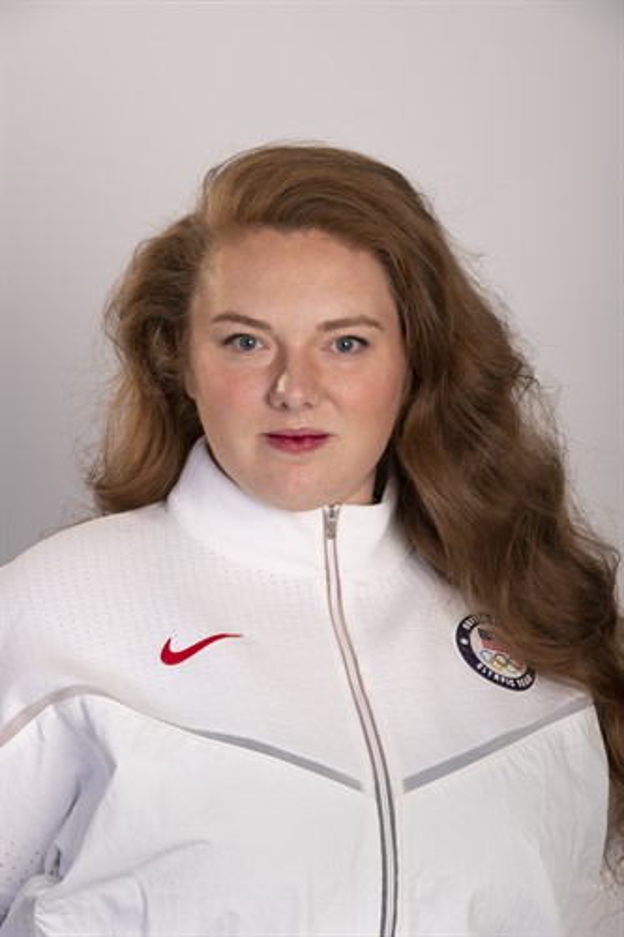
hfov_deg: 7.4
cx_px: 312
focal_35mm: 185
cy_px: 468
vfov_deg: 11.1
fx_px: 4813
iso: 100
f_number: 13
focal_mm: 185
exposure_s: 1/200
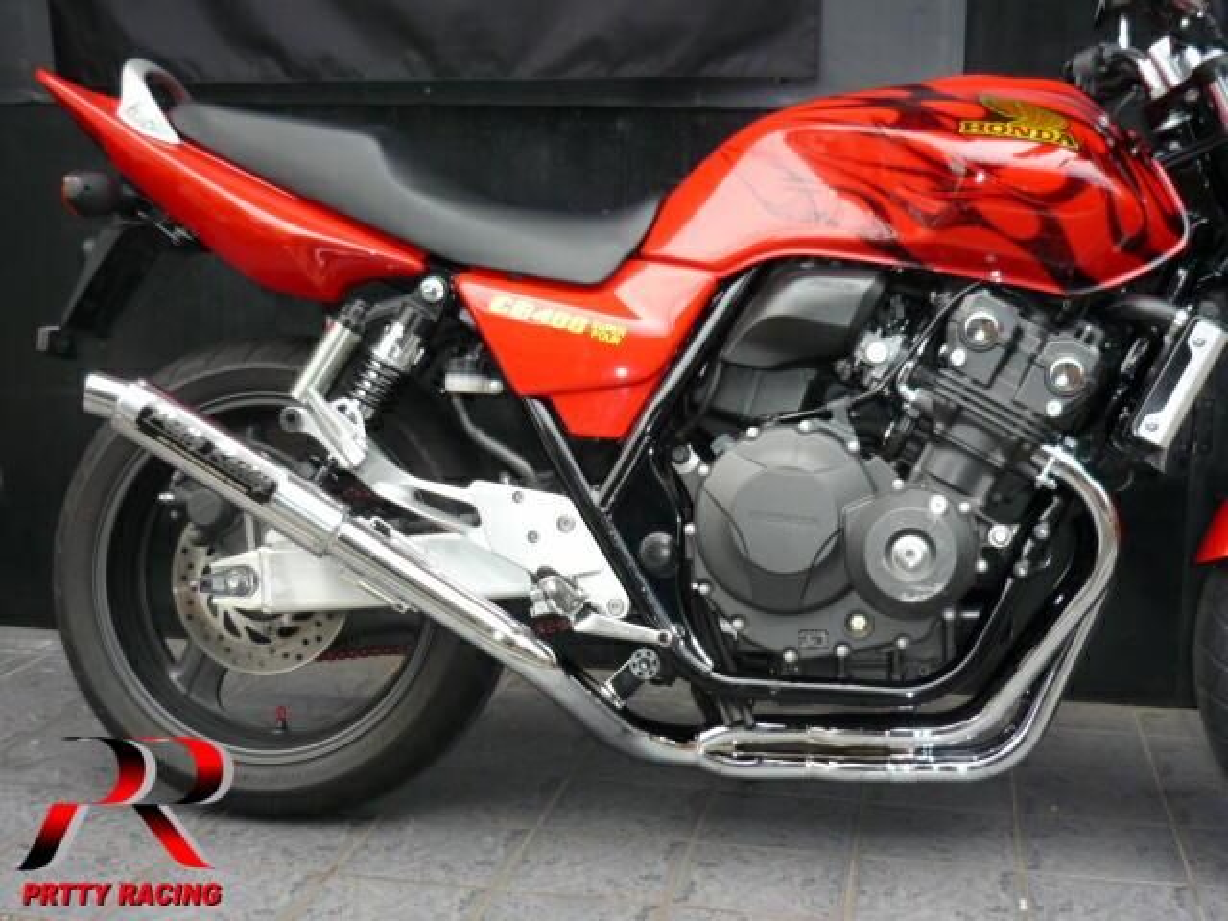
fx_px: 1703
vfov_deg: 30.3
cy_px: 460
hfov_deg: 39.7
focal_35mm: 48
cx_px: 614
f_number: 2.8
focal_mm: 5.5
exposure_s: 1/160
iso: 100
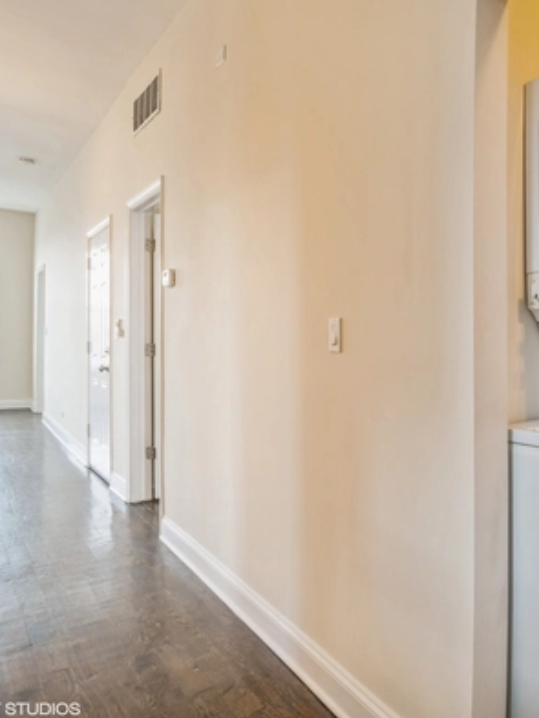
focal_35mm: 22
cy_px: 355
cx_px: 491
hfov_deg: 53.1
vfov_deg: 76.4
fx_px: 456
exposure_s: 1/1.25
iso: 100
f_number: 11
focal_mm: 10
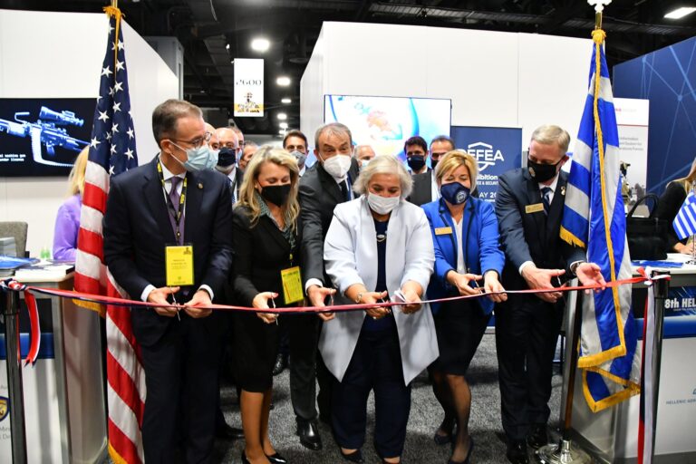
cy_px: 232
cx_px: 348
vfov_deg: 47.9
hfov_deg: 67.4
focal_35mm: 27
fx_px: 522
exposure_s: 1/80
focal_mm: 18
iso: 4000
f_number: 5
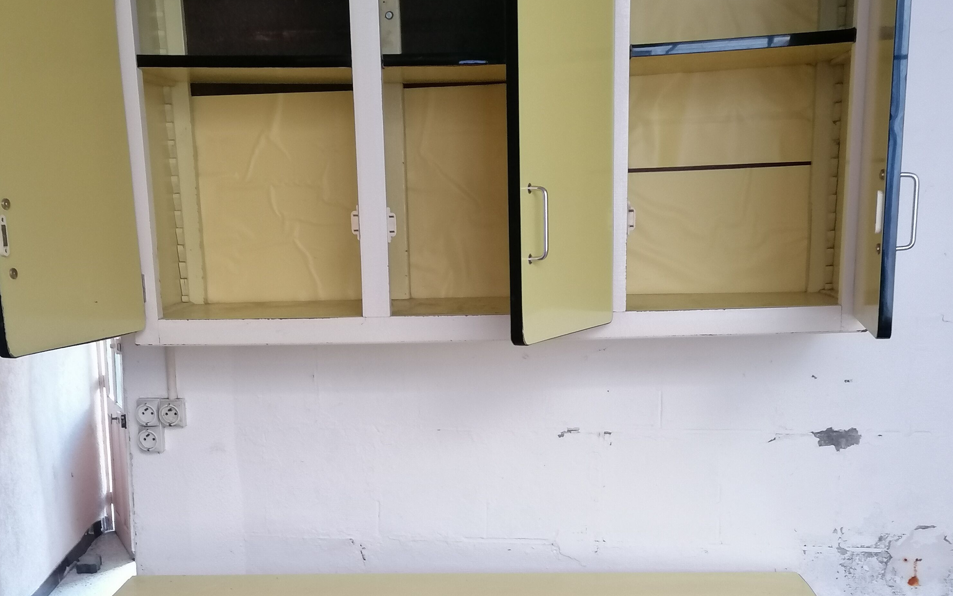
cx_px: 472
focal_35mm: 50
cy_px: 500
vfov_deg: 25.3
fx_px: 1299
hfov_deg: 40.3
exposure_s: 1/33.3
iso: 320
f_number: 1.8
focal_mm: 4.75
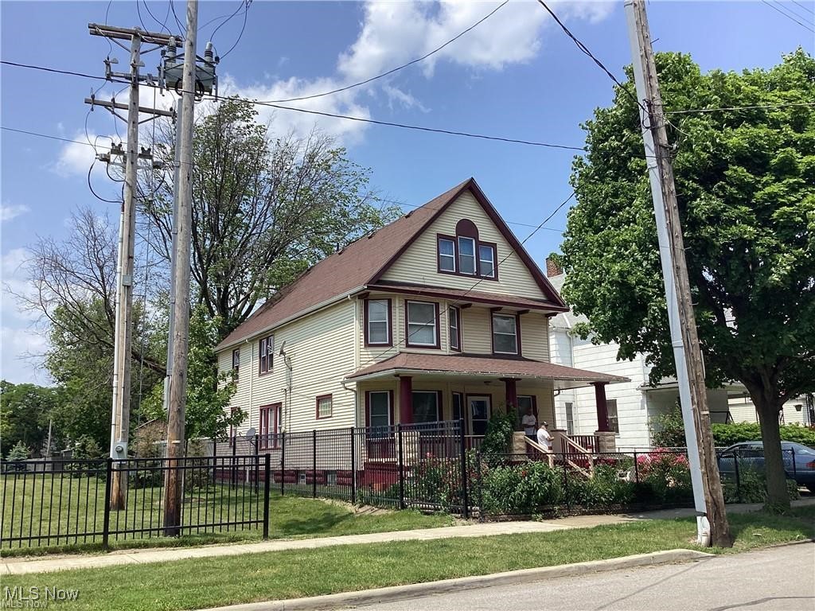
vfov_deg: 45.4
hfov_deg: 58.4
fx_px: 730
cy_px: 306
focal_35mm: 31
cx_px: 408
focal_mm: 3.3
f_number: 2.4
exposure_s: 1/1381
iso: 25
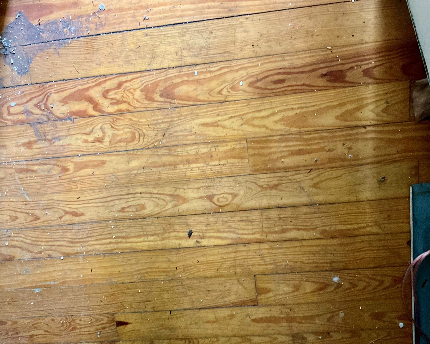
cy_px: 172
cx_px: 200
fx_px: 395
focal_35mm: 31
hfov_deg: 57.1
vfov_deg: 47.1
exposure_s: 1/40
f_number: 1.8
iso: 250
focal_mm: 3
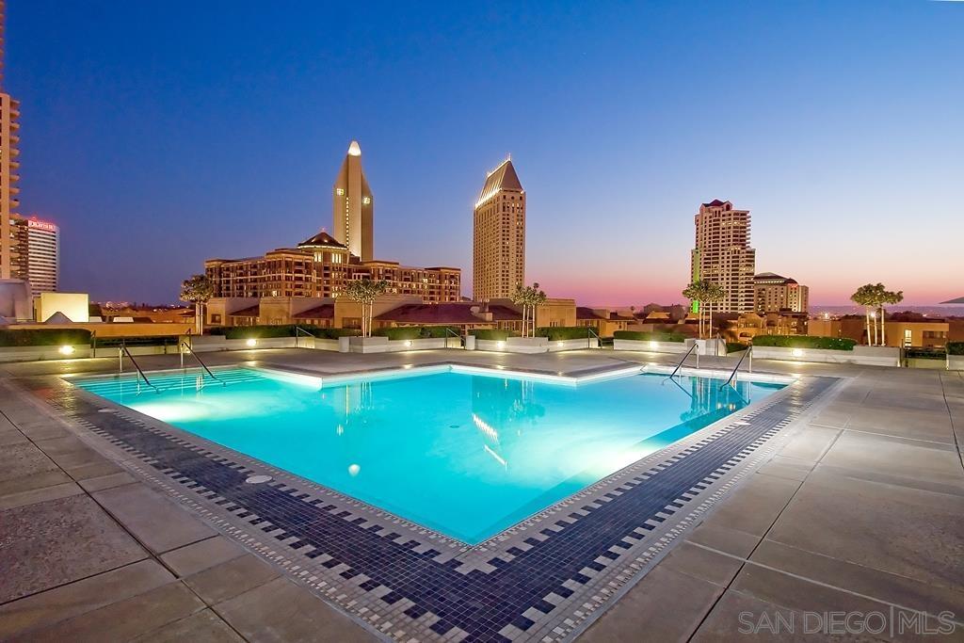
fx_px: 482
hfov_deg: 90.0
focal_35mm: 18
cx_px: 482
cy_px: 322
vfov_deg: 67.4
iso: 250
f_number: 7.1
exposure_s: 2.5
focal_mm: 12
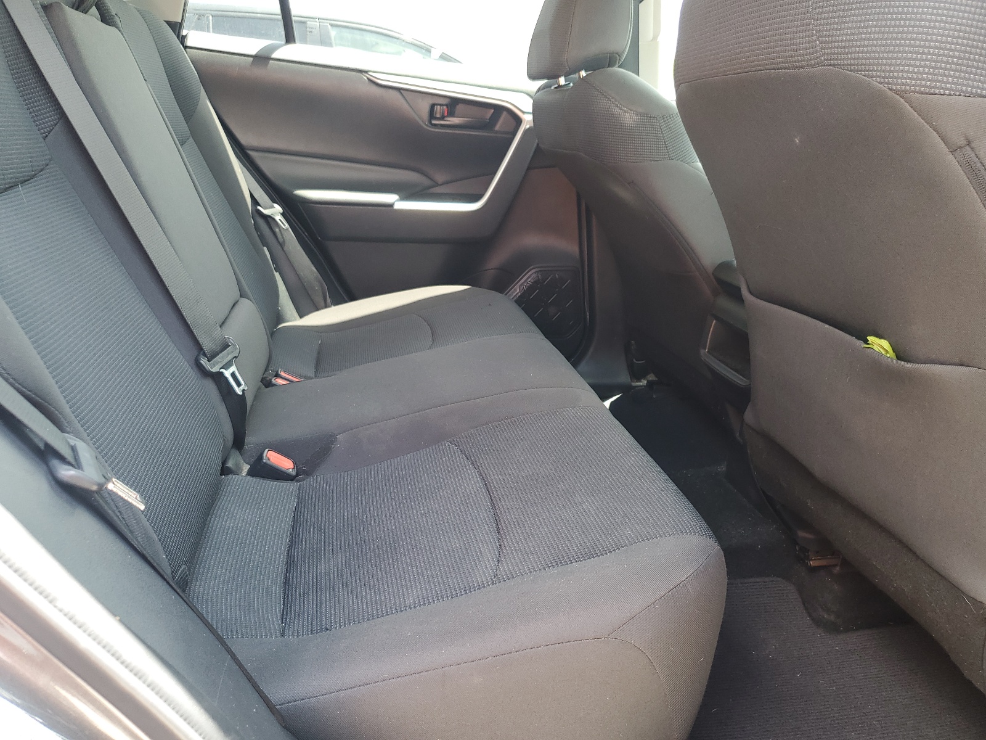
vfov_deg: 53.1
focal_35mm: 26
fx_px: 741
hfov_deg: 67.3
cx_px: 493
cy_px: 370
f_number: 1.5
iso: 50
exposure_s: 1/60.2
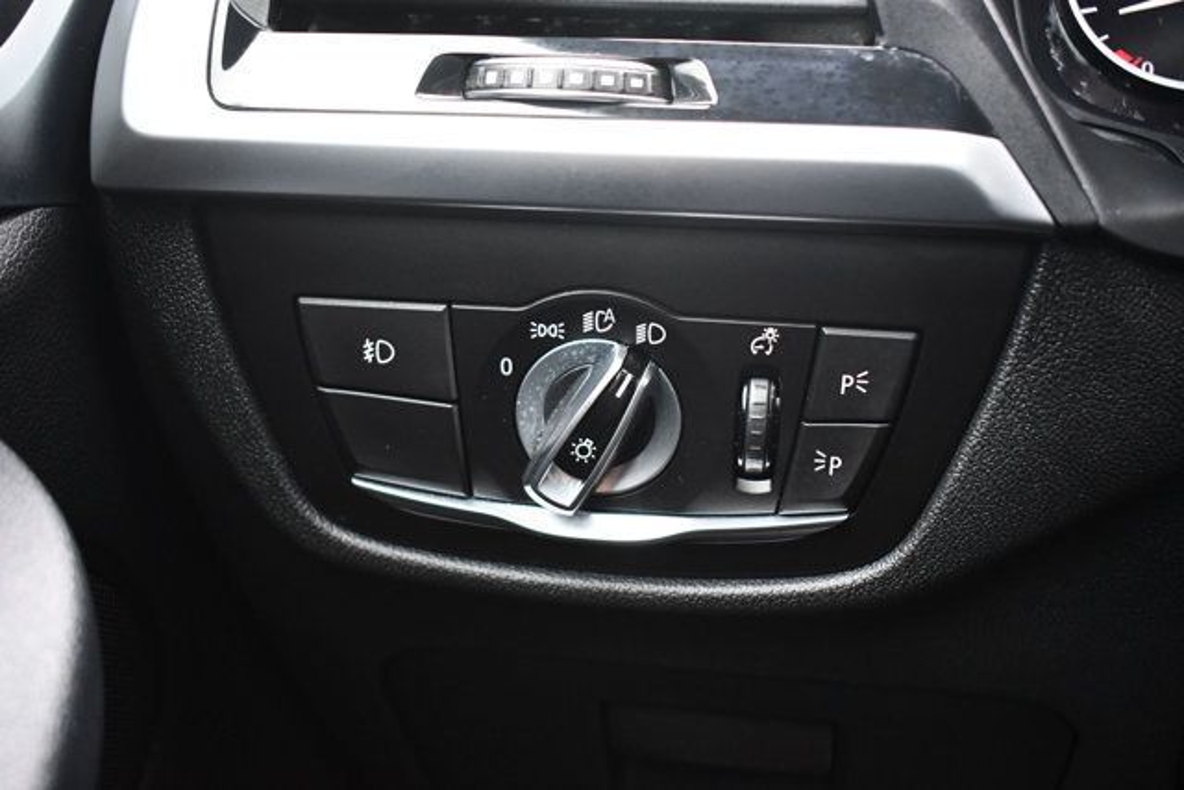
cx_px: 592
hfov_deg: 49.5
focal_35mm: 39
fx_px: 1283
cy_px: 395
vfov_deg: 34.2
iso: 3200
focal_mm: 26
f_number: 4
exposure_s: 1/80
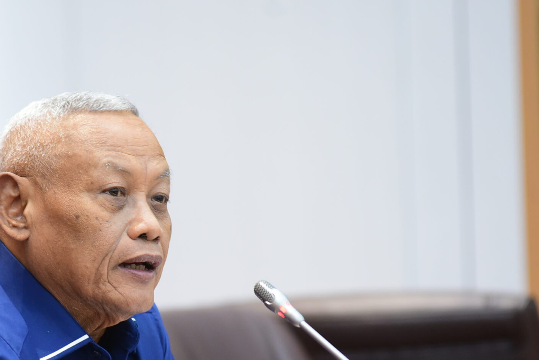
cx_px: 148
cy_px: 285
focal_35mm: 362
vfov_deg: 3.8
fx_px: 5420
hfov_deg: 5.7
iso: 2000
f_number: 4
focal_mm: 200
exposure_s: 1/125
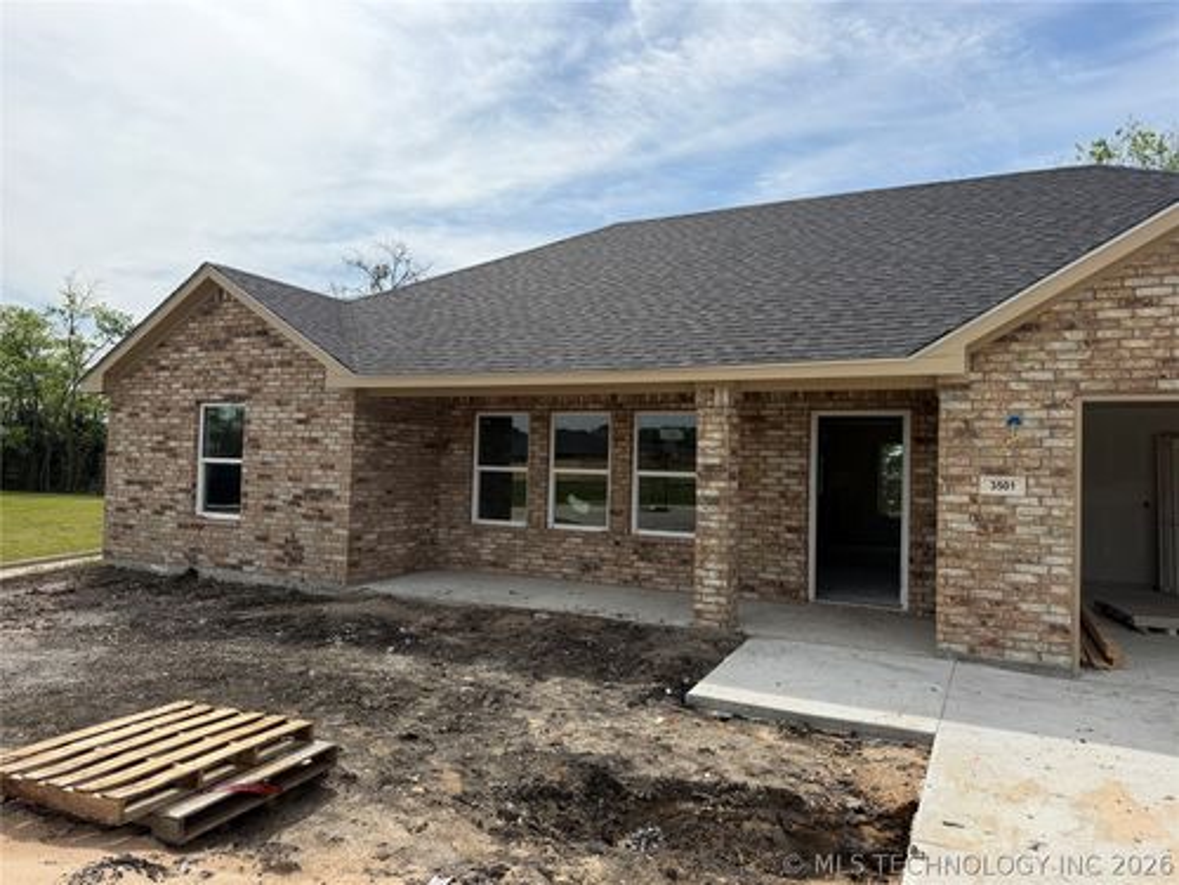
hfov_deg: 71.6
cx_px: 590
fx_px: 817
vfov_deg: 56.8
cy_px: 442
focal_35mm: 24
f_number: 1.78
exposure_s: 1/6711
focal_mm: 6.76
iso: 80
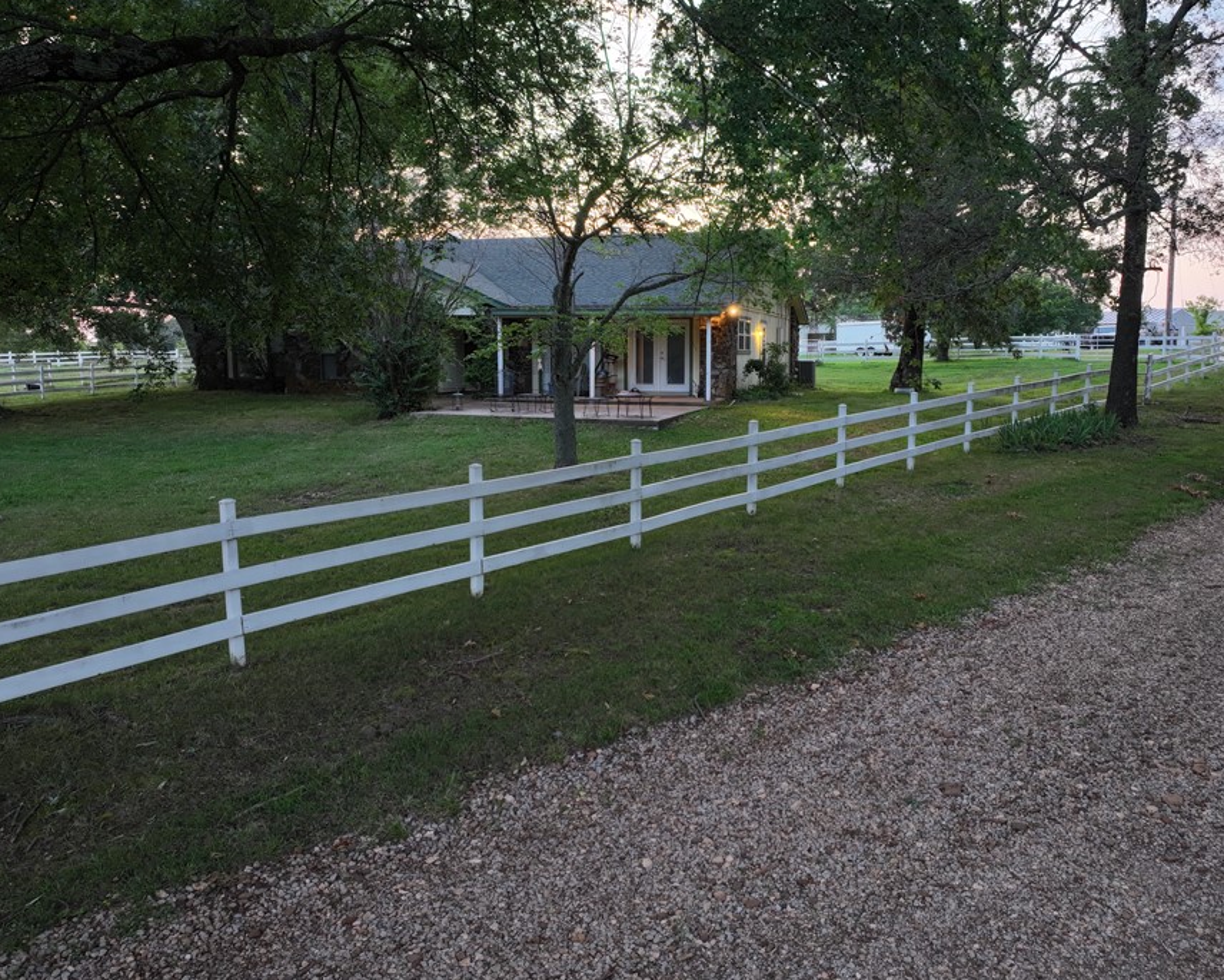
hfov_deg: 62.1
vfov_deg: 51.5
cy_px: 479
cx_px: 675
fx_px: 1014
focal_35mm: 28
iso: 240
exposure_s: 1/15
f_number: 2.8
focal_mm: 12.29
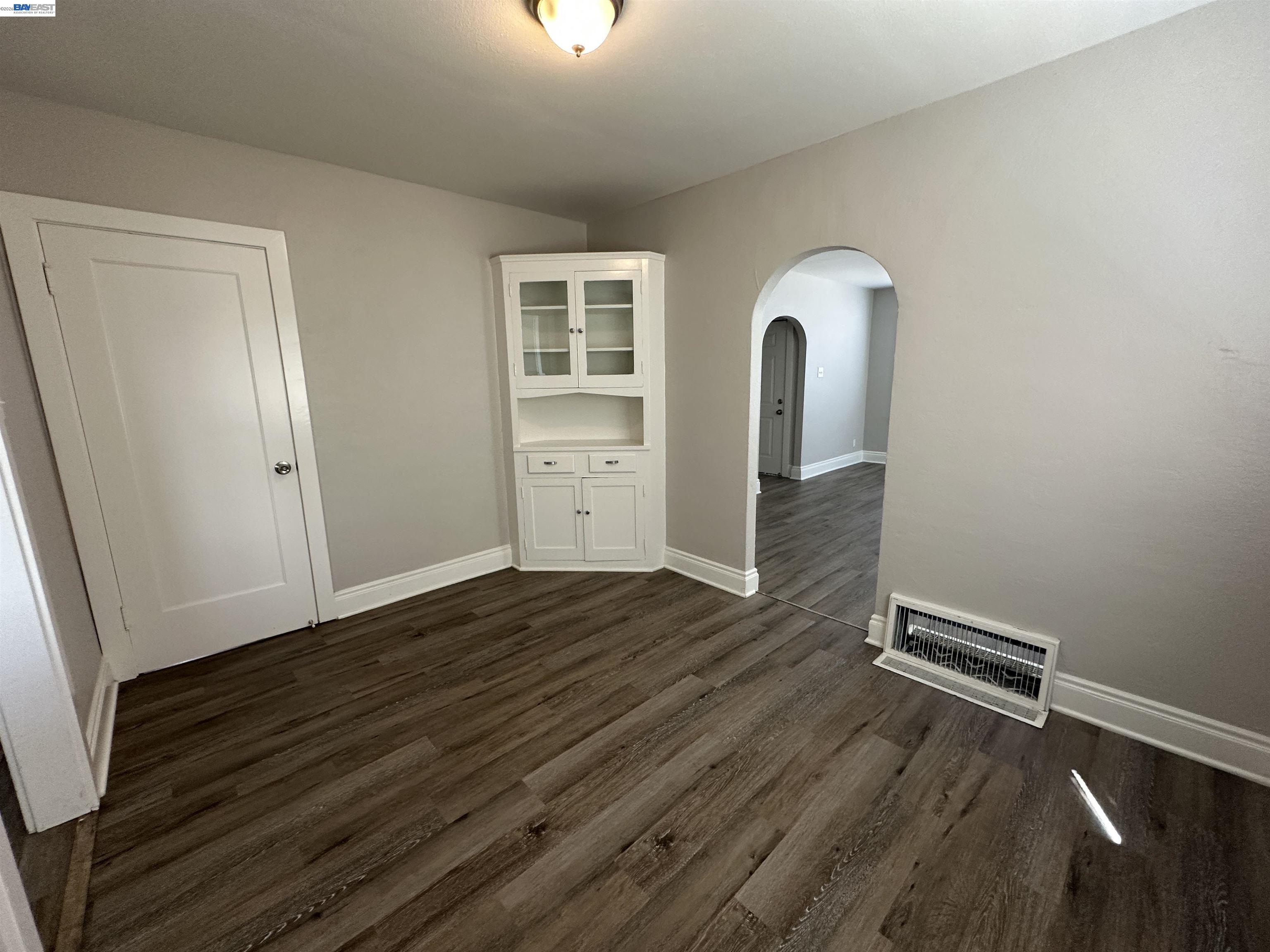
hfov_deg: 102.1
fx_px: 514
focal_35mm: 14
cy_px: 476
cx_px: 635
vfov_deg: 85.7
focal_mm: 2.22
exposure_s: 1/60
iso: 200
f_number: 2.2
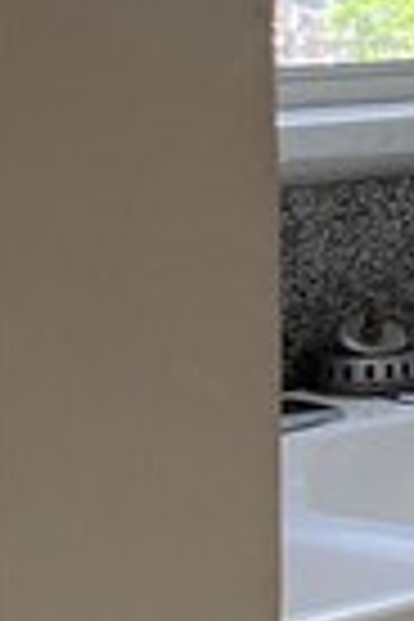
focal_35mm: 201
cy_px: 90
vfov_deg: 10.2
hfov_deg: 5.8
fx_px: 3467
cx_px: 1710
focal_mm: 4.25
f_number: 1.8
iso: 64
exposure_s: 1/122
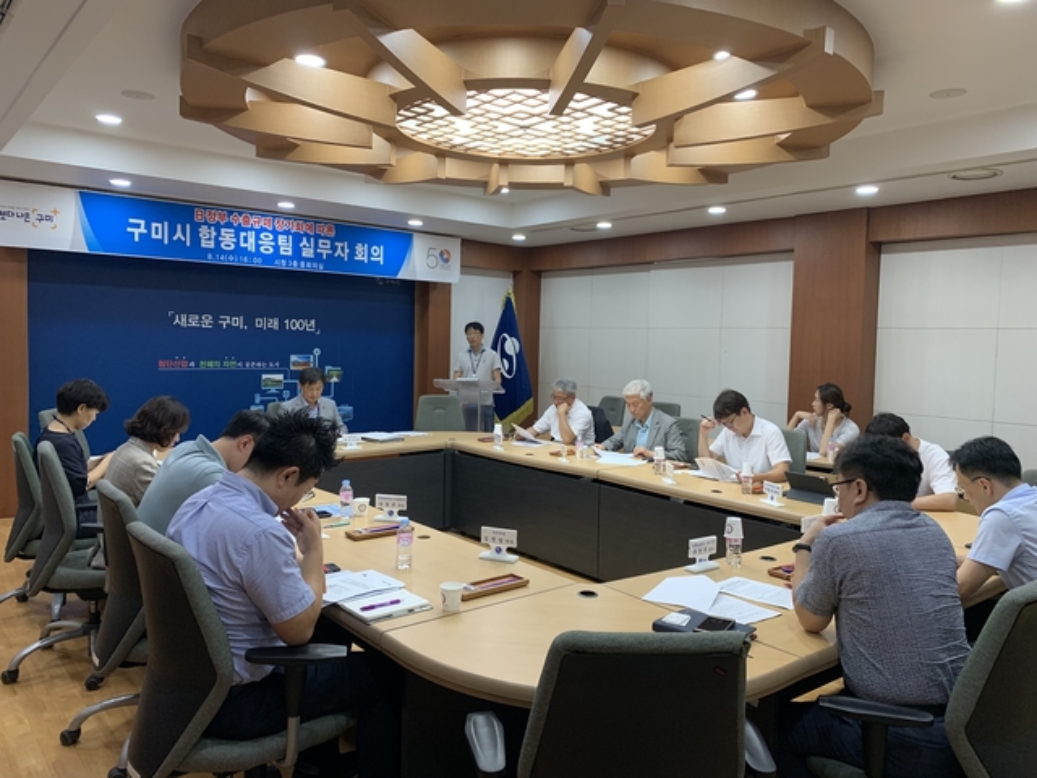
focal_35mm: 26
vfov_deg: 53.1
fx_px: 779
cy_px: 389
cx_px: 518
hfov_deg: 67.3
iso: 125
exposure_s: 1/60
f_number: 1.8
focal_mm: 4.25
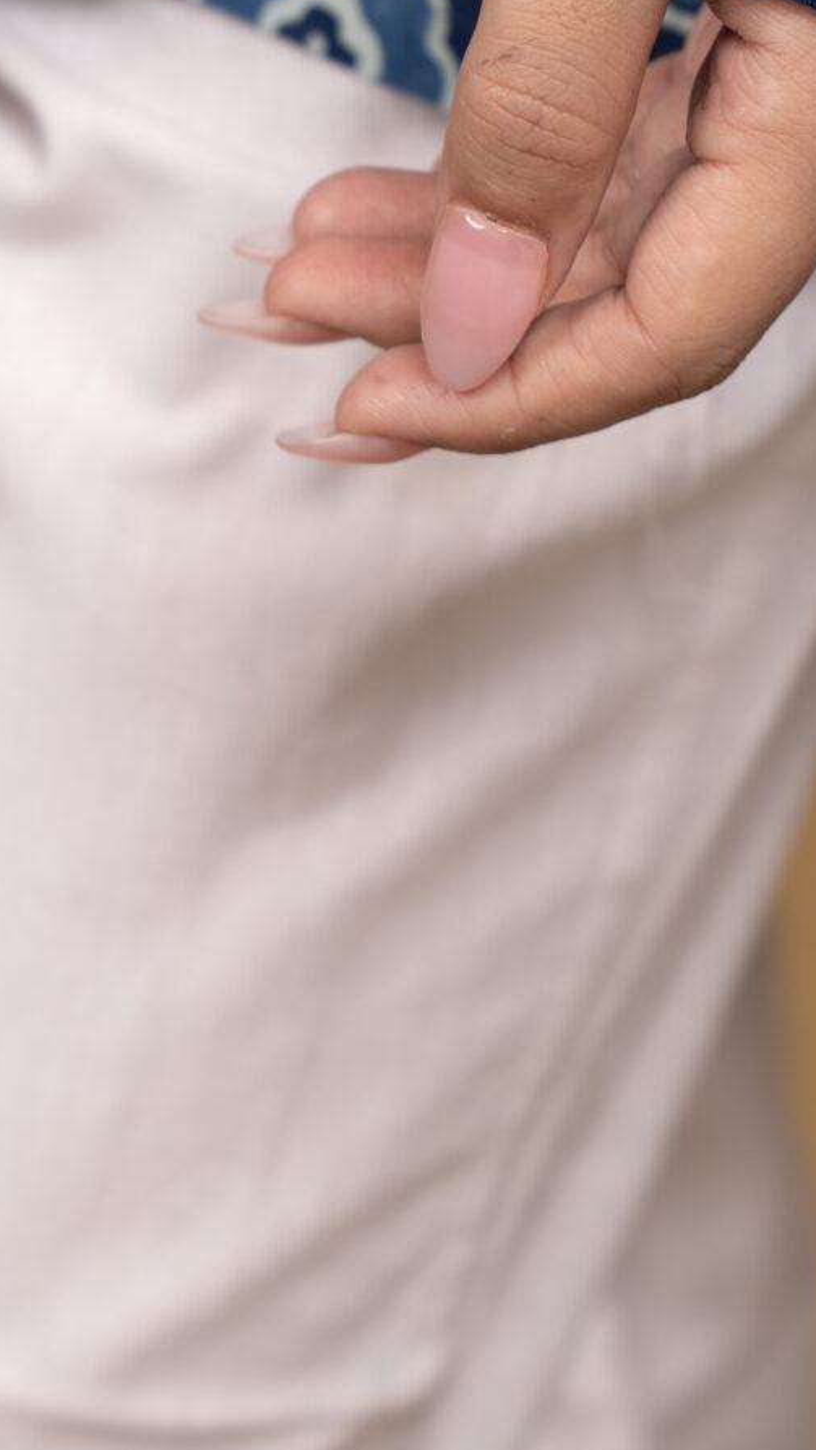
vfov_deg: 10.2
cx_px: 286
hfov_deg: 5.8
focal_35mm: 210
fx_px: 8076
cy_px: 8
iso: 160
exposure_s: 1/100
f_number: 4.5
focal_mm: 70
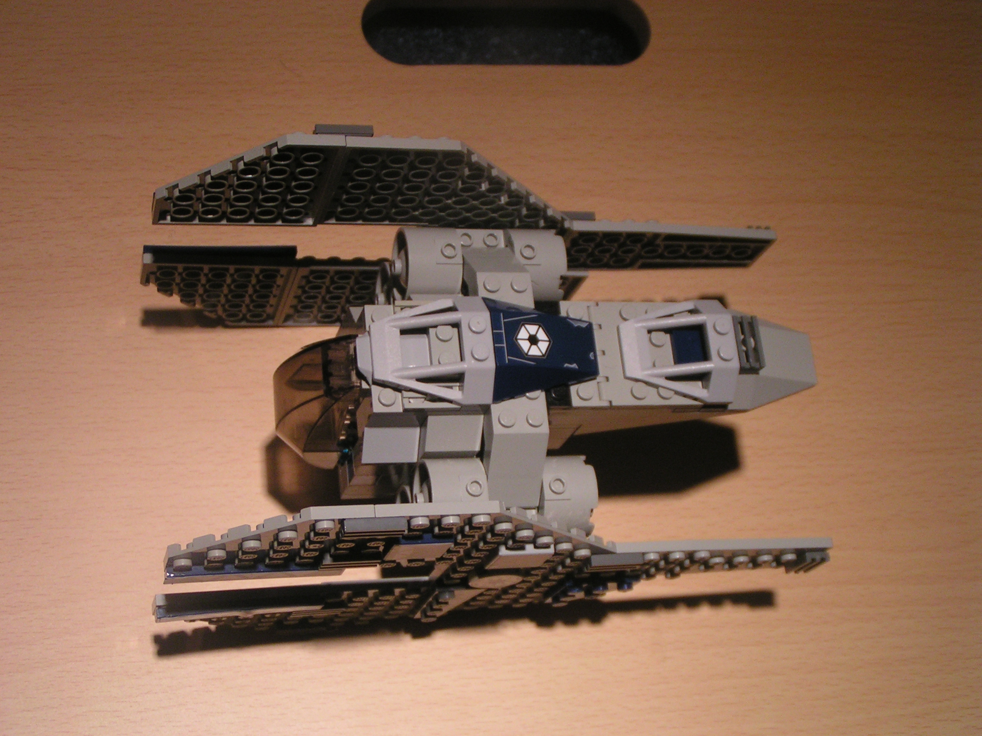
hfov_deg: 35.5
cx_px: 491
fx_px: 1532
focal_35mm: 54
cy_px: 368
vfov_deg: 27.0
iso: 100
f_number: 3.2
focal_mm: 8.3
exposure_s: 1/60
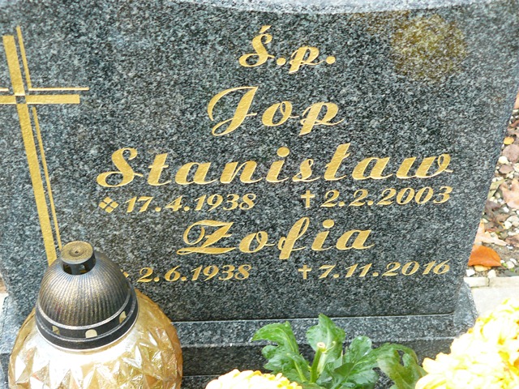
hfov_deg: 29.8
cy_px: 194
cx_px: 260
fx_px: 975
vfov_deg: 22.6
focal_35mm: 65
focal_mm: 10.9
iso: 125
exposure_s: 1/30
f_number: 3.2
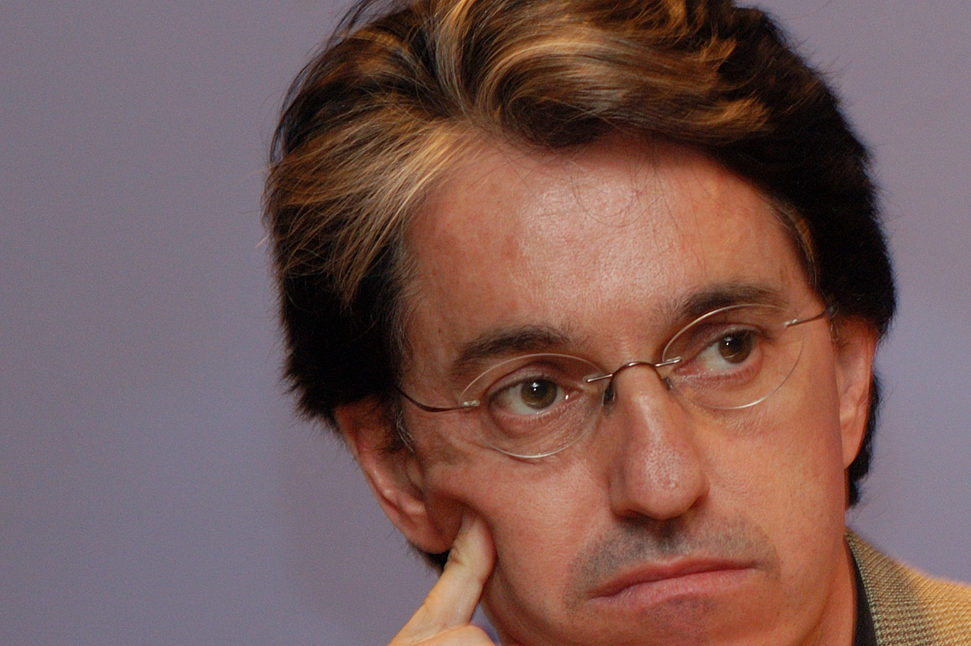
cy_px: 603
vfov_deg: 4.1
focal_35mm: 332
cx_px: 976
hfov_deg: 6.2
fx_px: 8948
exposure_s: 1/25
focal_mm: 98
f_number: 5.6
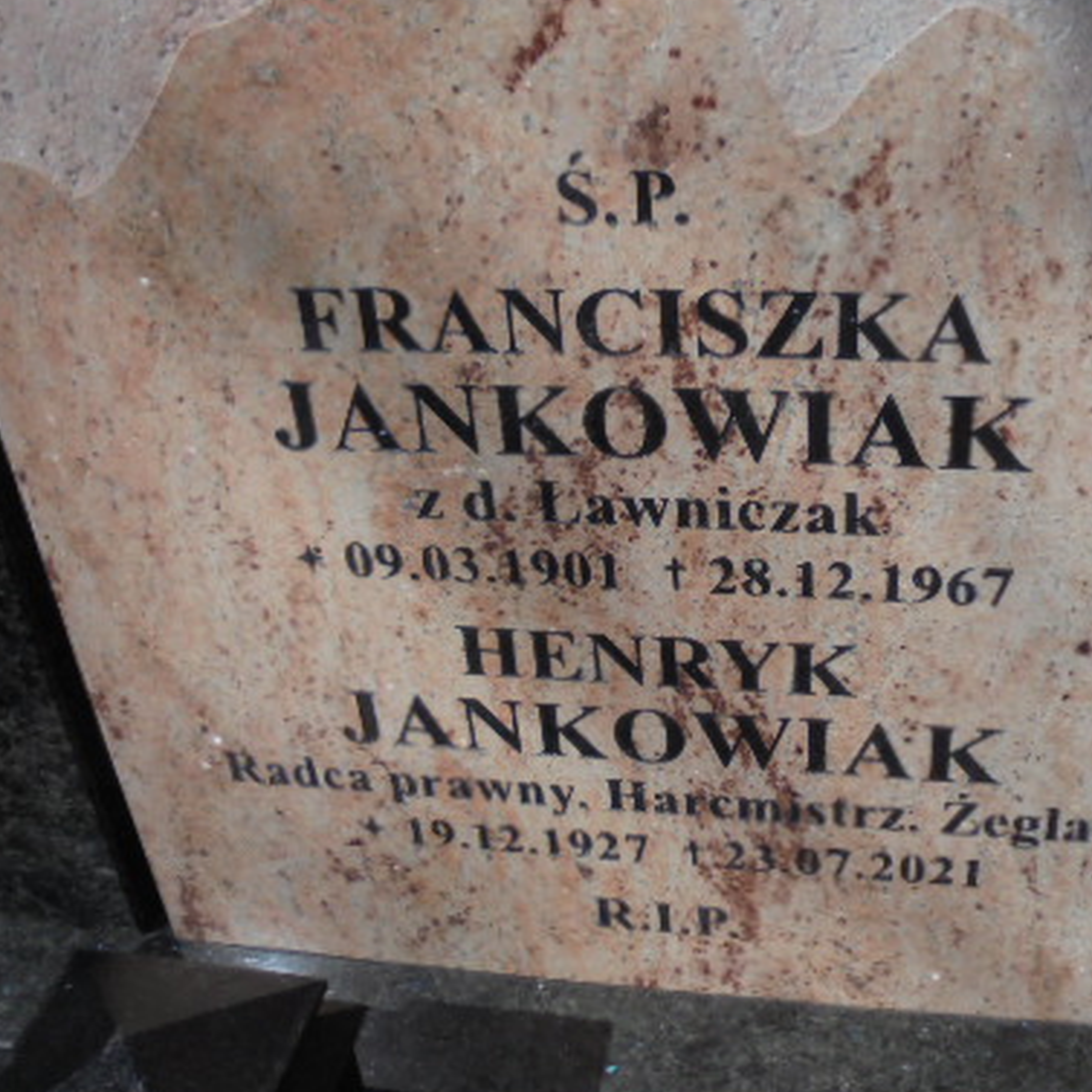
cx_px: 675
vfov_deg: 42.8
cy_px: 533
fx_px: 1392
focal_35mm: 39
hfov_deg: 42.5
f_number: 11.5
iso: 100
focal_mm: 4.6
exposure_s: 1/200
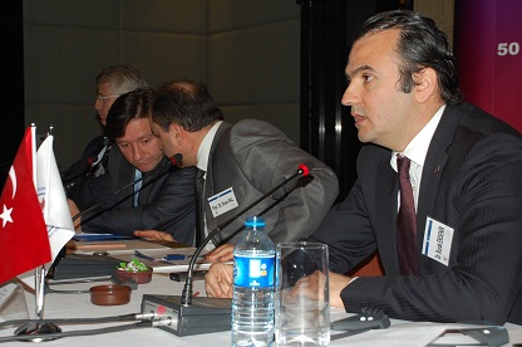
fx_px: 956
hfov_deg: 30.5
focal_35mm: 66
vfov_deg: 20.5
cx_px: 222
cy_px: 158
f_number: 4.5
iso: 400
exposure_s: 1/60
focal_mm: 38
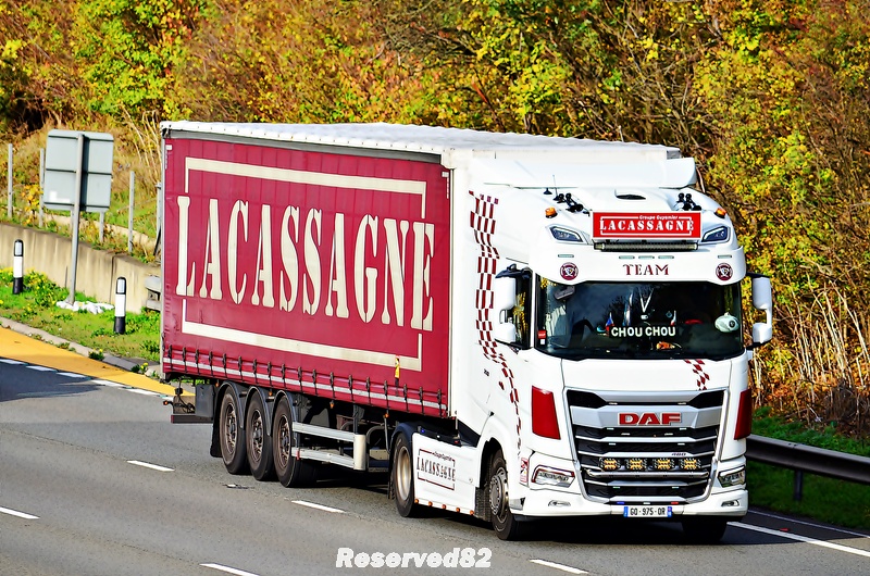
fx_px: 10853
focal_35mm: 450
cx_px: 435
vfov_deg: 3.0
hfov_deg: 4.6
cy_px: 288
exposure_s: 1/640
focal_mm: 300
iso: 250
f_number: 7.1
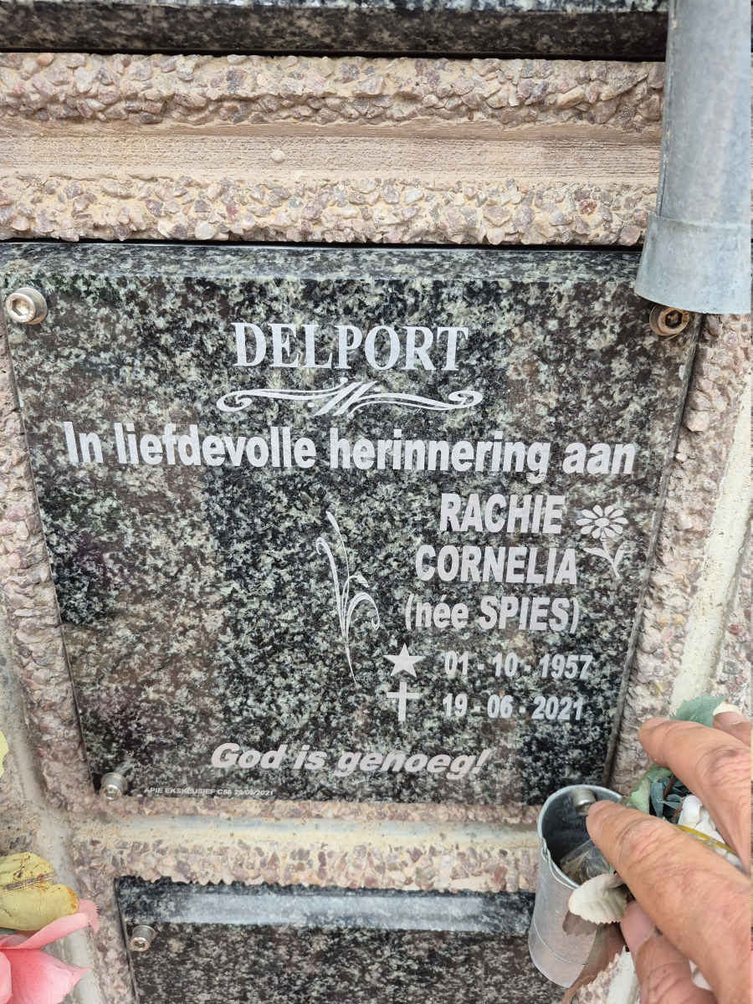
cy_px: 502
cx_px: 376
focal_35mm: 23
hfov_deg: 58.9
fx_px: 667
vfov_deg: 73.9
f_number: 1.8
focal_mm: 5.4
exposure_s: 1/180
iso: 100
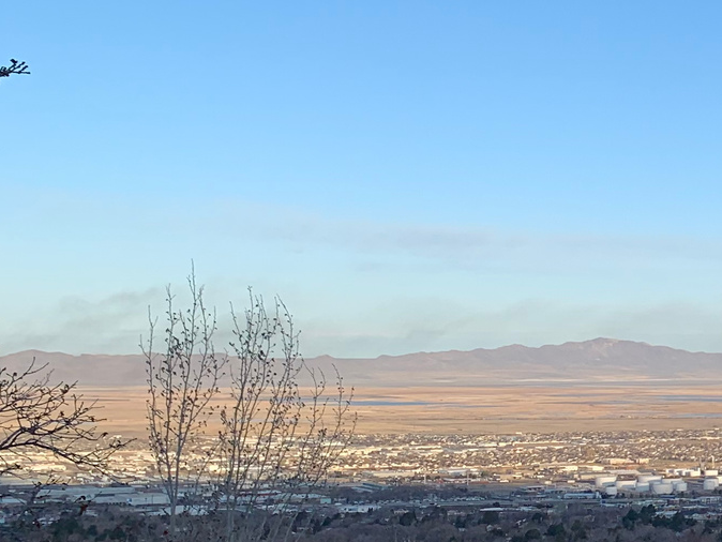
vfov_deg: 18.6
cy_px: 334
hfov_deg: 21.1
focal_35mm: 79
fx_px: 1648
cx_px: 1068
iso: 25
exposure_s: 1/1282
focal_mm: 4.25
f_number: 1.8
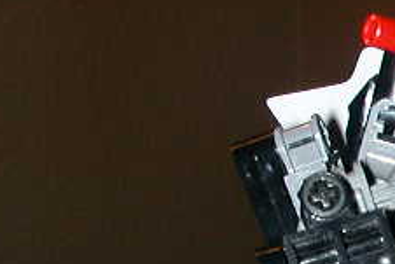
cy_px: 358
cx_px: 535
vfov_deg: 12.2
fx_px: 1197
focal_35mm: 109
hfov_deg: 17.4
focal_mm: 5.6
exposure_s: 1/59.9
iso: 100
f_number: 4.5
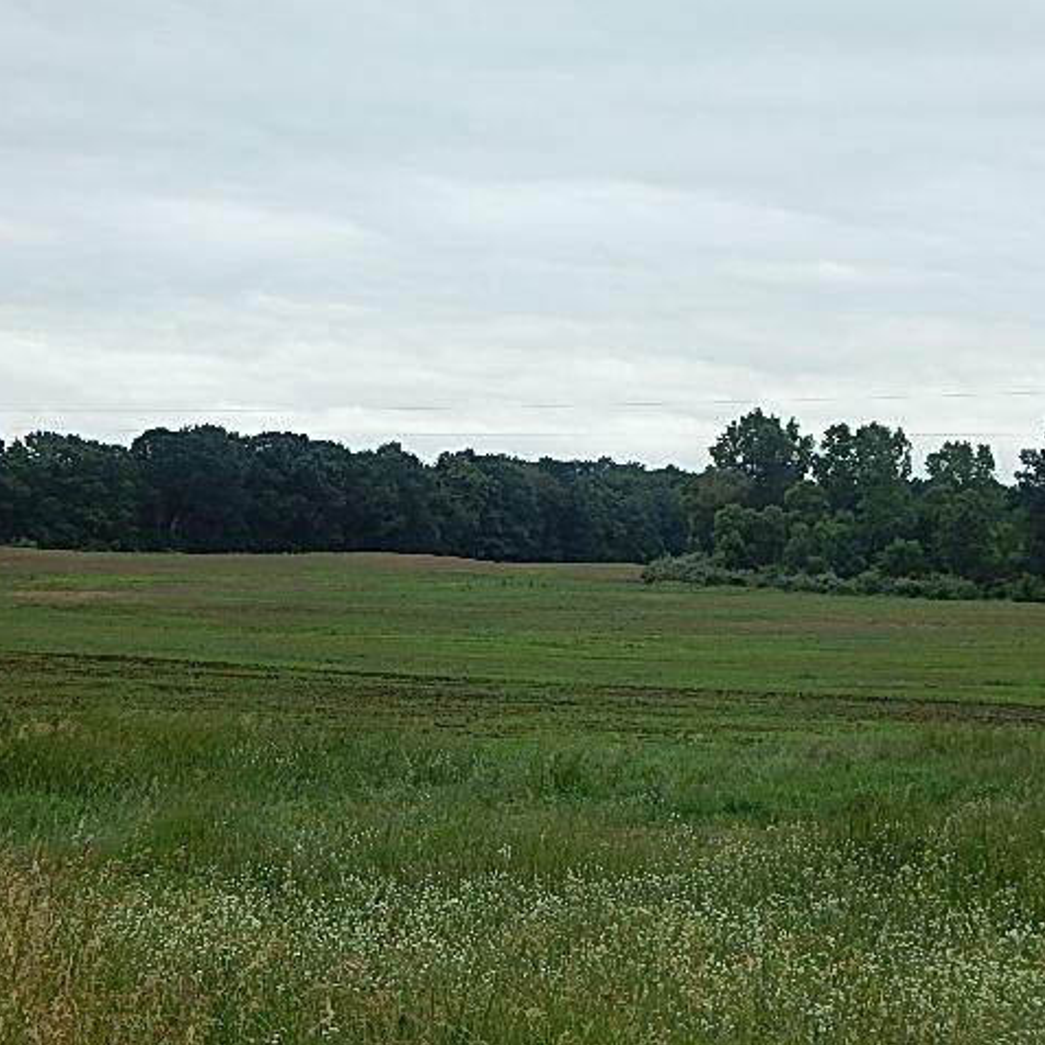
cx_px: 644
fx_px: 3040
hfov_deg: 19.5
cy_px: 521
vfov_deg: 19.5
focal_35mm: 89
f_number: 4.2
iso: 125
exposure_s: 1/800
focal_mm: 13.5
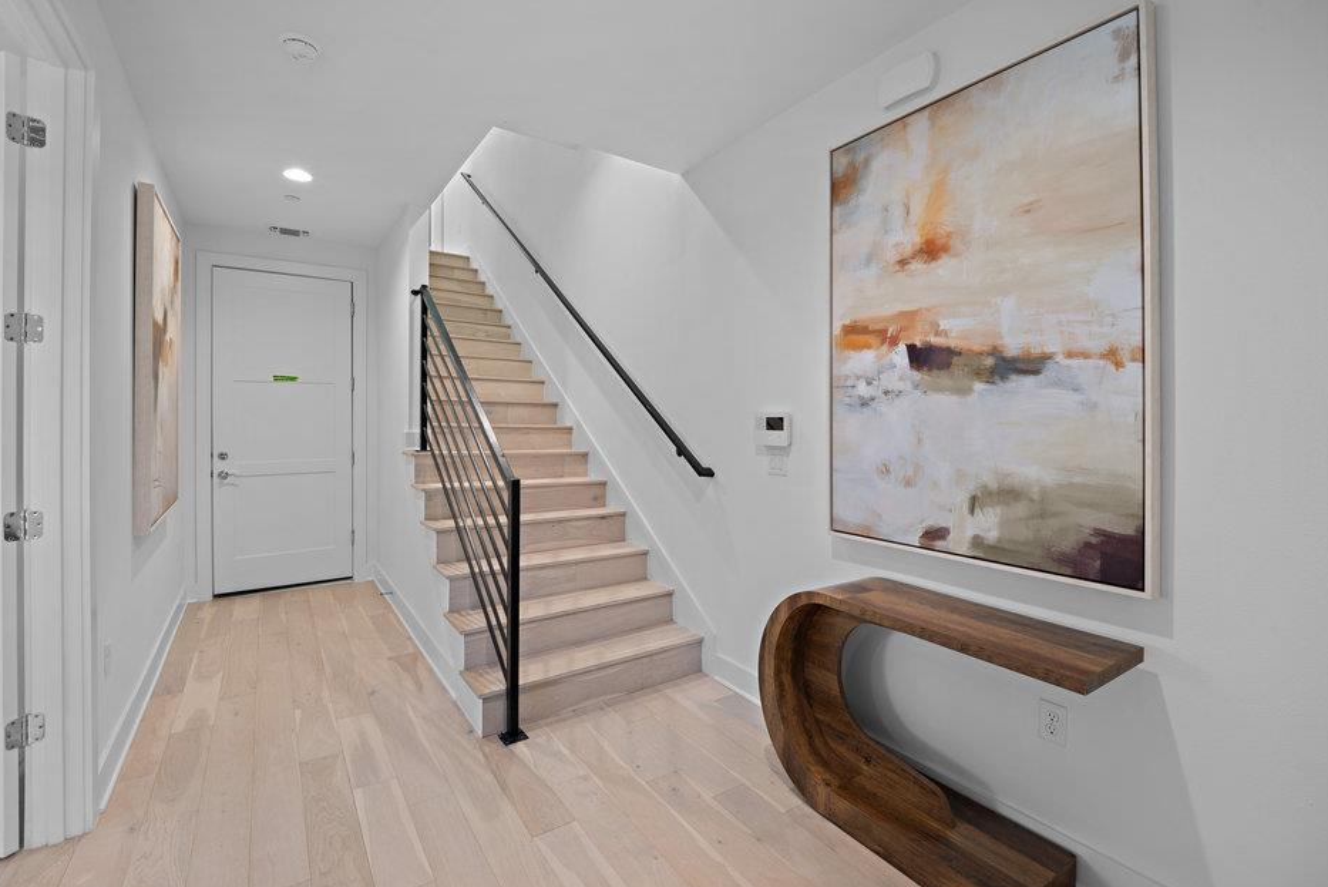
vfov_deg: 77.3
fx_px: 554
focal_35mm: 15
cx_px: 660
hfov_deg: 100.4
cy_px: 418
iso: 100
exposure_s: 1/30
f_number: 8
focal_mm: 14
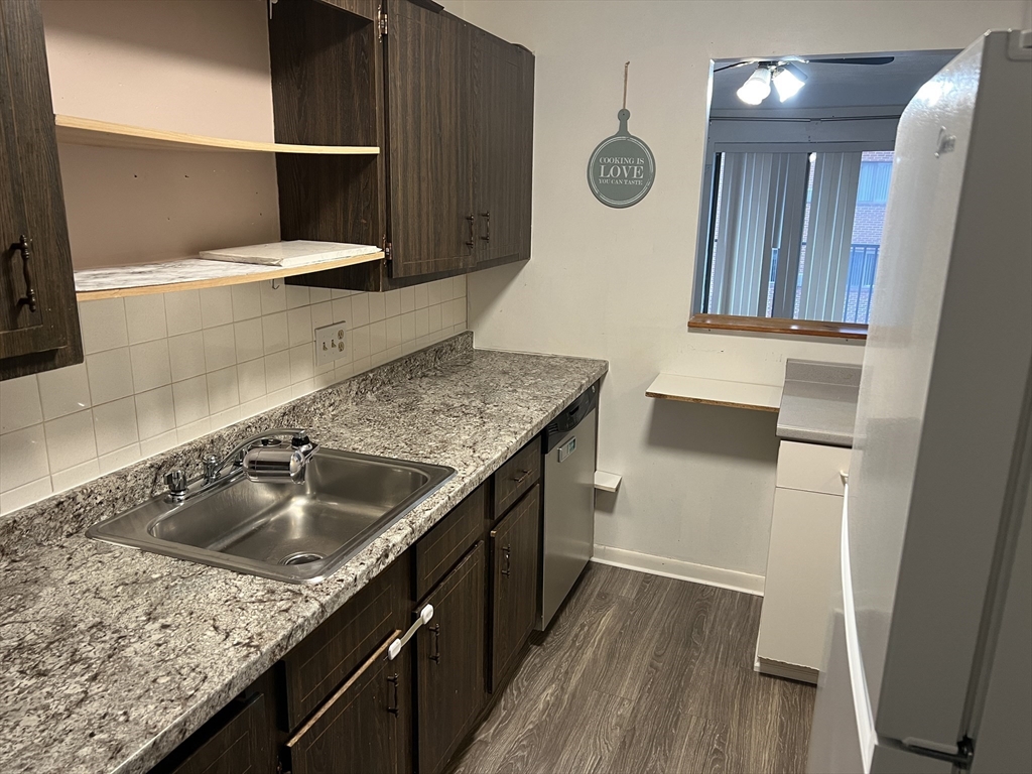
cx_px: 516
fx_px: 775
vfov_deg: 53.1
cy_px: 387
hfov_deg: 67.3
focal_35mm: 26
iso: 160
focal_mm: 5.7
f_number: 1.5
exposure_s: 1/60
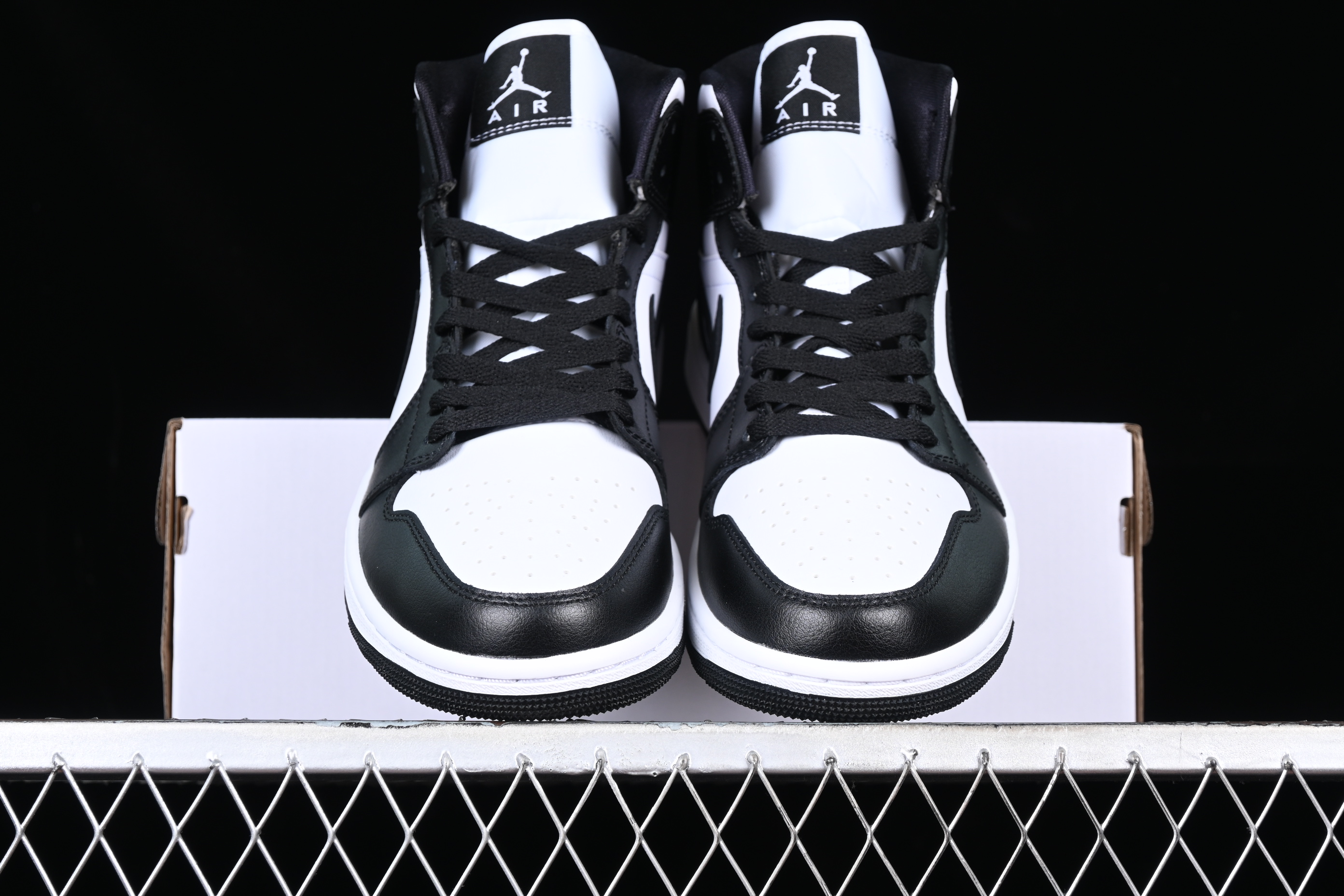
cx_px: 672
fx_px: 2800
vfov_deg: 18.2
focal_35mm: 75
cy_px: 448
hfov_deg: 27.0
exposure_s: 1/60
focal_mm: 50
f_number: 6.3
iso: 160
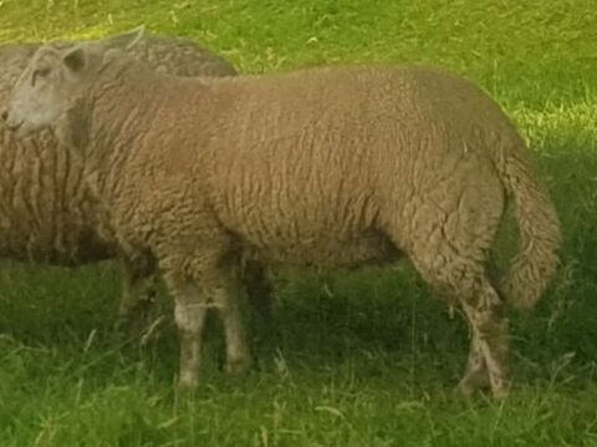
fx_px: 448
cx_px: 298
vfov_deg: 53.0
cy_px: 224
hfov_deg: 67.4
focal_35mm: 26
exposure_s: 1/1429
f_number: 1.7
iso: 40
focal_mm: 4.2
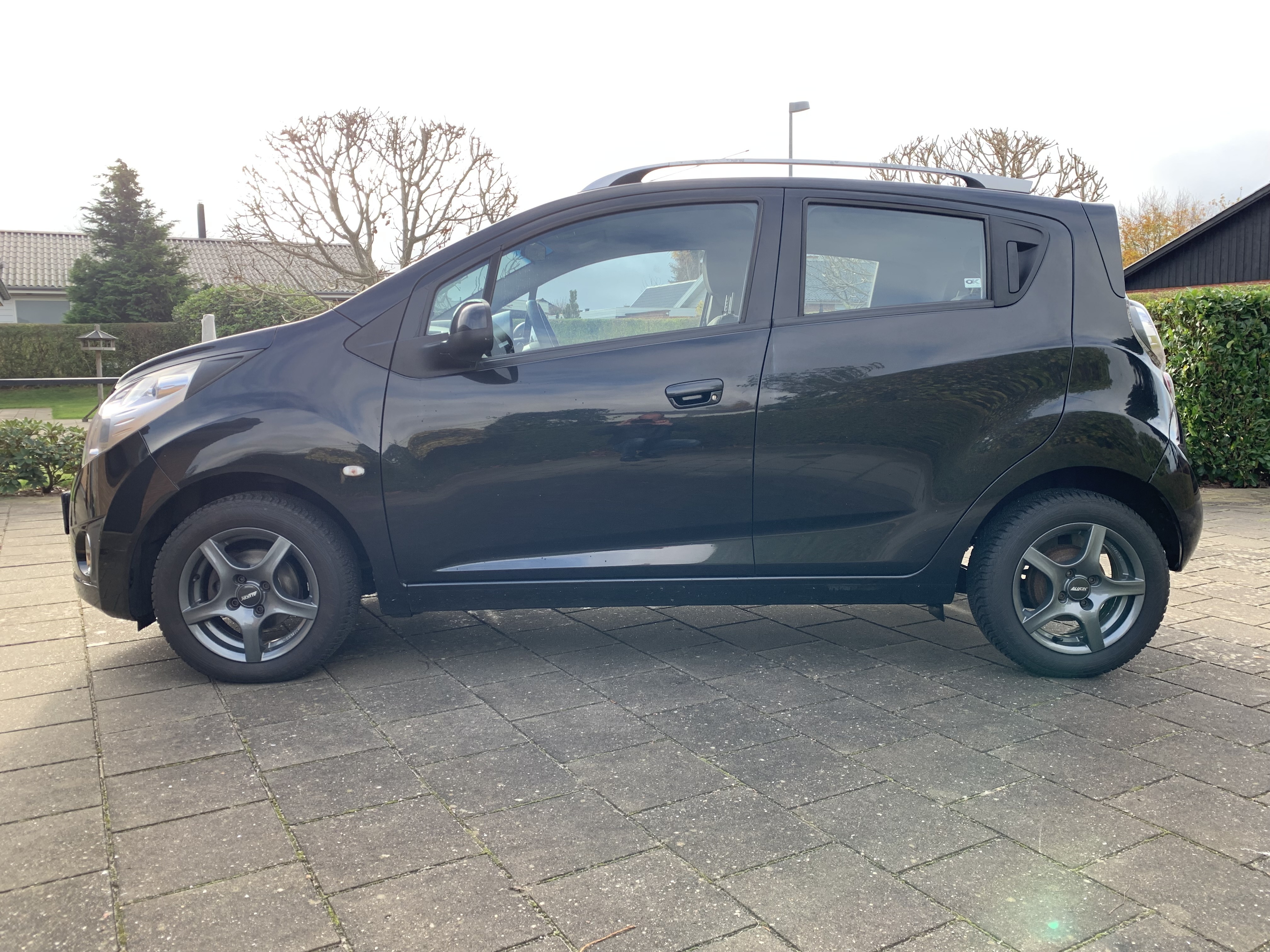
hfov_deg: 67.3
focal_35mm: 26
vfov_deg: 53.1
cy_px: 476
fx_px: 954
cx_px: 635
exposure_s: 1/195
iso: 25
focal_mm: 4.25
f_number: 1.8
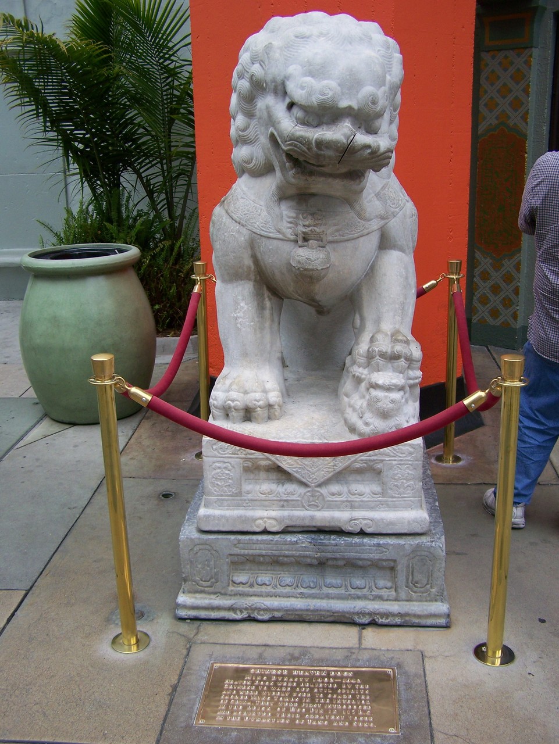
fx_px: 818
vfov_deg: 49.0
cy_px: 372
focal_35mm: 38
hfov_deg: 37.7
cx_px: 280
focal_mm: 6.3
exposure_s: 1/400
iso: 80
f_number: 2.8
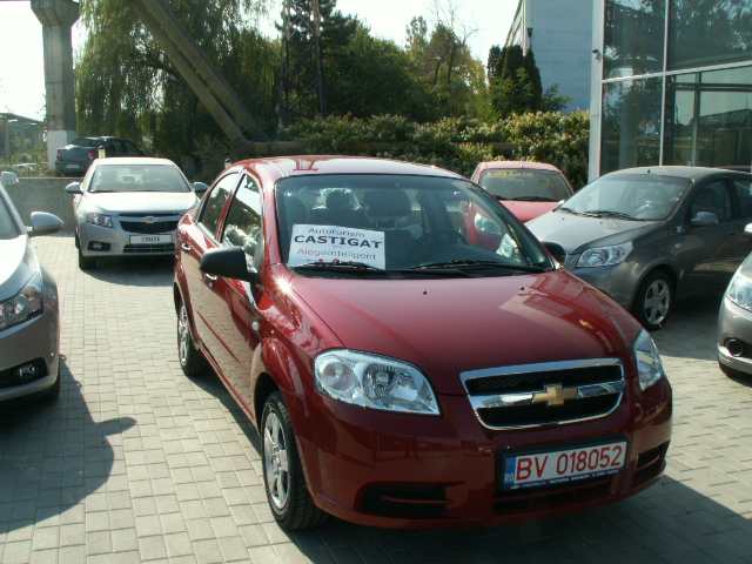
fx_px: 760
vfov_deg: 40.7
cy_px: 282
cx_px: 376
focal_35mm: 35
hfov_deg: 52.6
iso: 50
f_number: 8
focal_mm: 5.86
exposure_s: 1/100
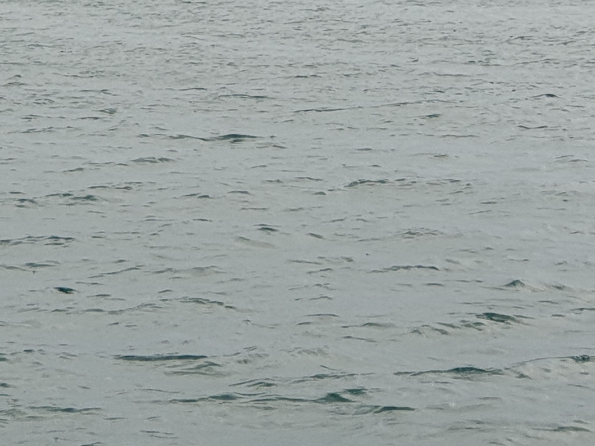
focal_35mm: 157
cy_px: -70
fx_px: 2699
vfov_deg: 9.3
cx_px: 98
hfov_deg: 12.5
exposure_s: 1/132
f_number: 2.4
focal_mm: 6
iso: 25
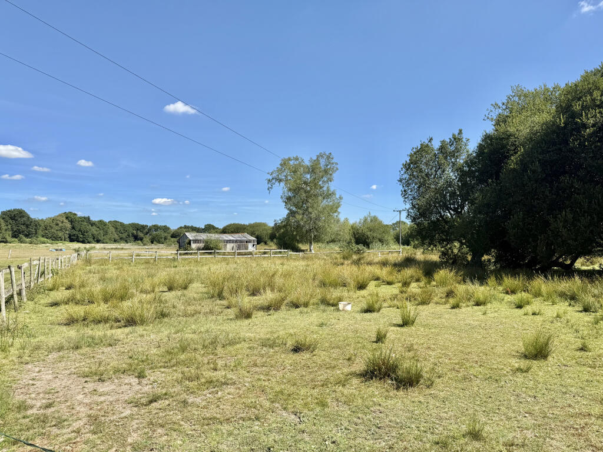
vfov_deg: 56.8
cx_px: 302
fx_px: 418
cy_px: 226
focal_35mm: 24
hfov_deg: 71.6
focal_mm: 6.76
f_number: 1.78
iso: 80
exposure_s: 1/4167
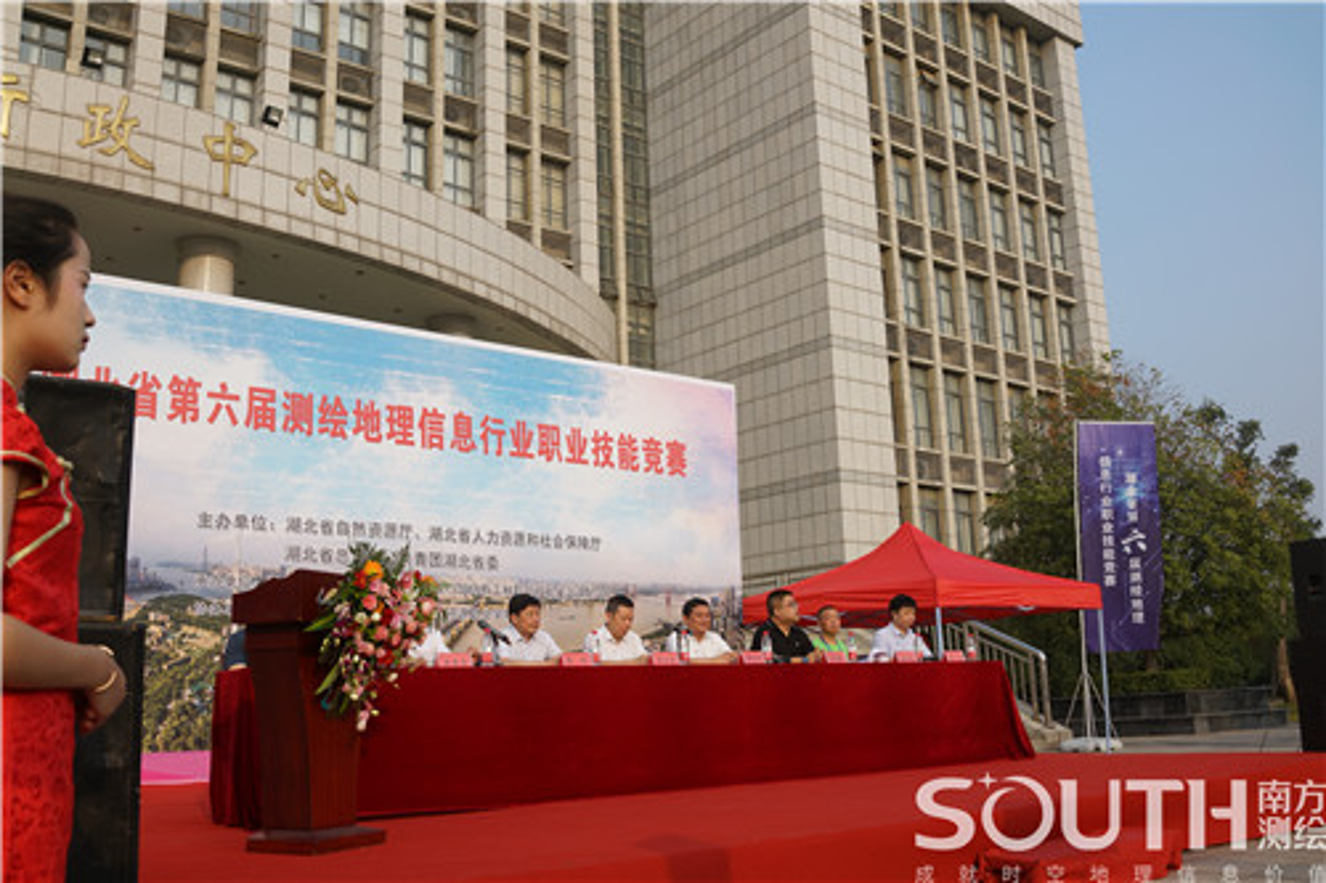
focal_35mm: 35
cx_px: 663
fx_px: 1289
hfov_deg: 54.5
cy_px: 442
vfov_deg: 37.8
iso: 100
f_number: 8
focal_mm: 35
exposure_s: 1/200
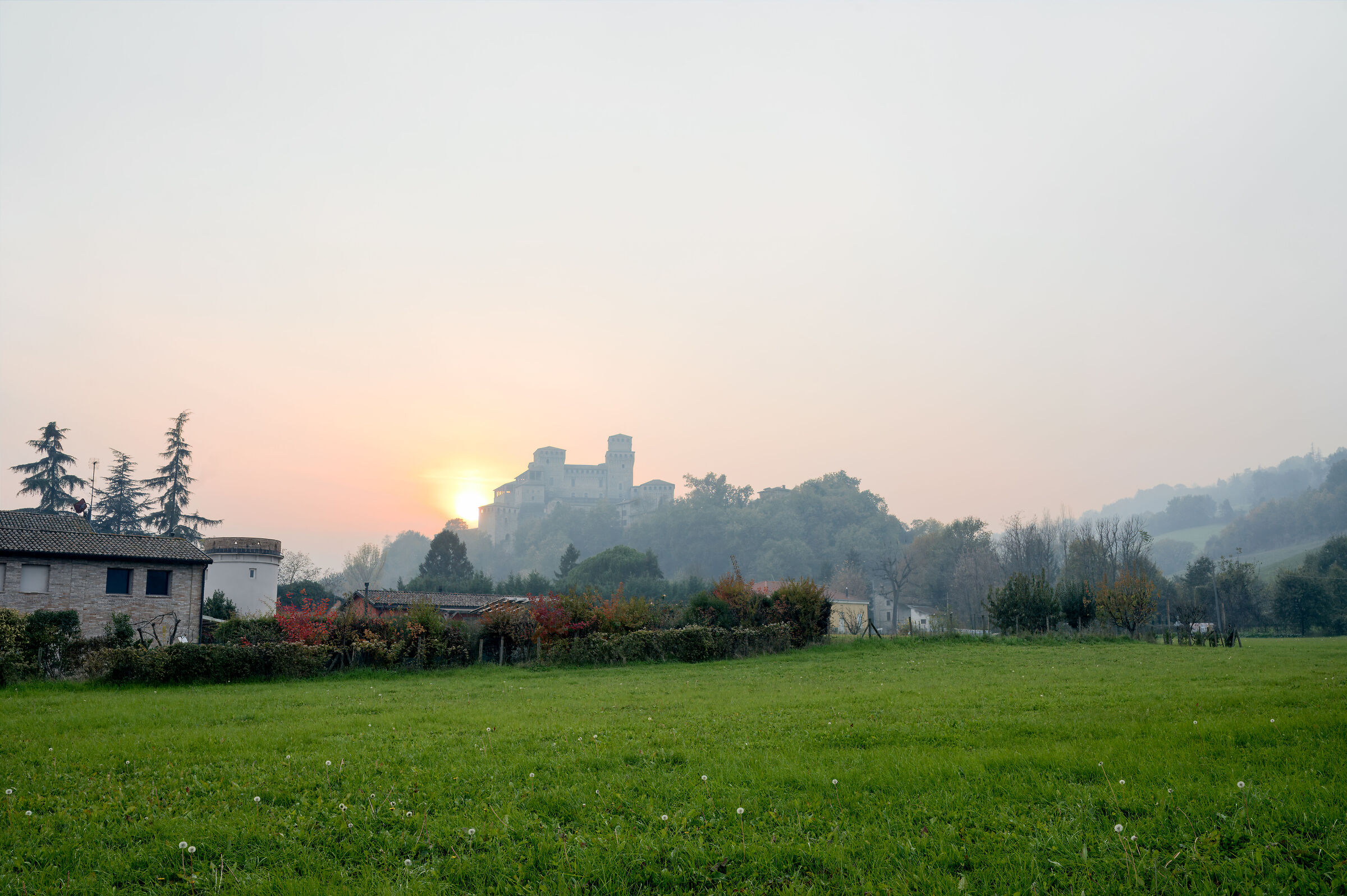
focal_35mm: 35
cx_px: 674
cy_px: 448
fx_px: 1309
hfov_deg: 54.5
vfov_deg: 37.8
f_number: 11
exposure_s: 1/25
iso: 100
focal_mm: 35
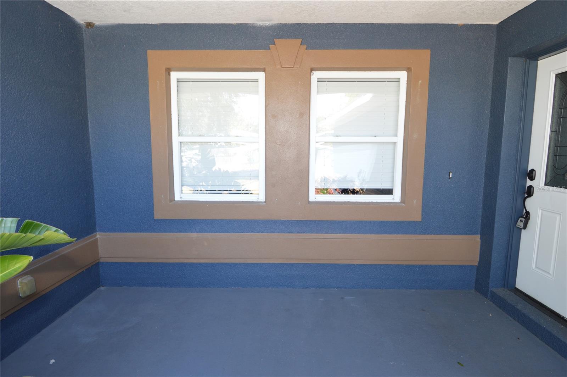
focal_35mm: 18
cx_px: 284
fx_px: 283
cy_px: 188
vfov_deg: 67.3
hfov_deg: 90.1
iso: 400
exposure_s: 1/100
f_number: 5
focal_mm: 12
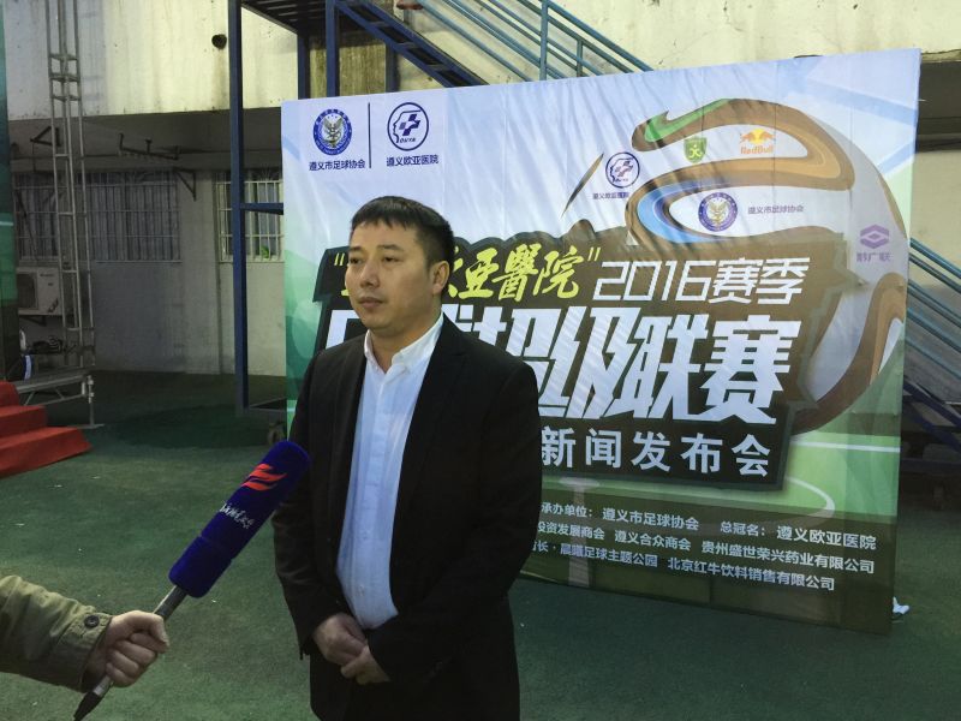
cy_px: 360
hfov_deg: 61.7
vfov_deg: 48.2
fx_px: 805
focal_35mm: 29
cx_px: 480
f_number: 2.2
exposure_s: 1/15
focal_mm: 4.15
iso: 100
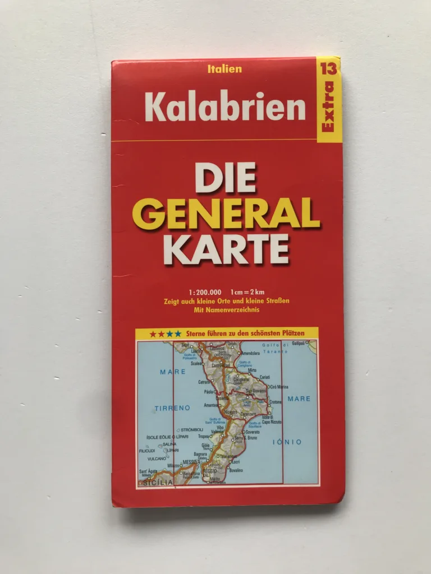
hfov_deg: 49.7
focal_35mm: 28
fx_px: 465
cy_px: 287
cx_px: 216
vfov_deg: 63.4
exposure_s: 1/100
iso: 20
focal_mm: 3.99
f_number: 1.8
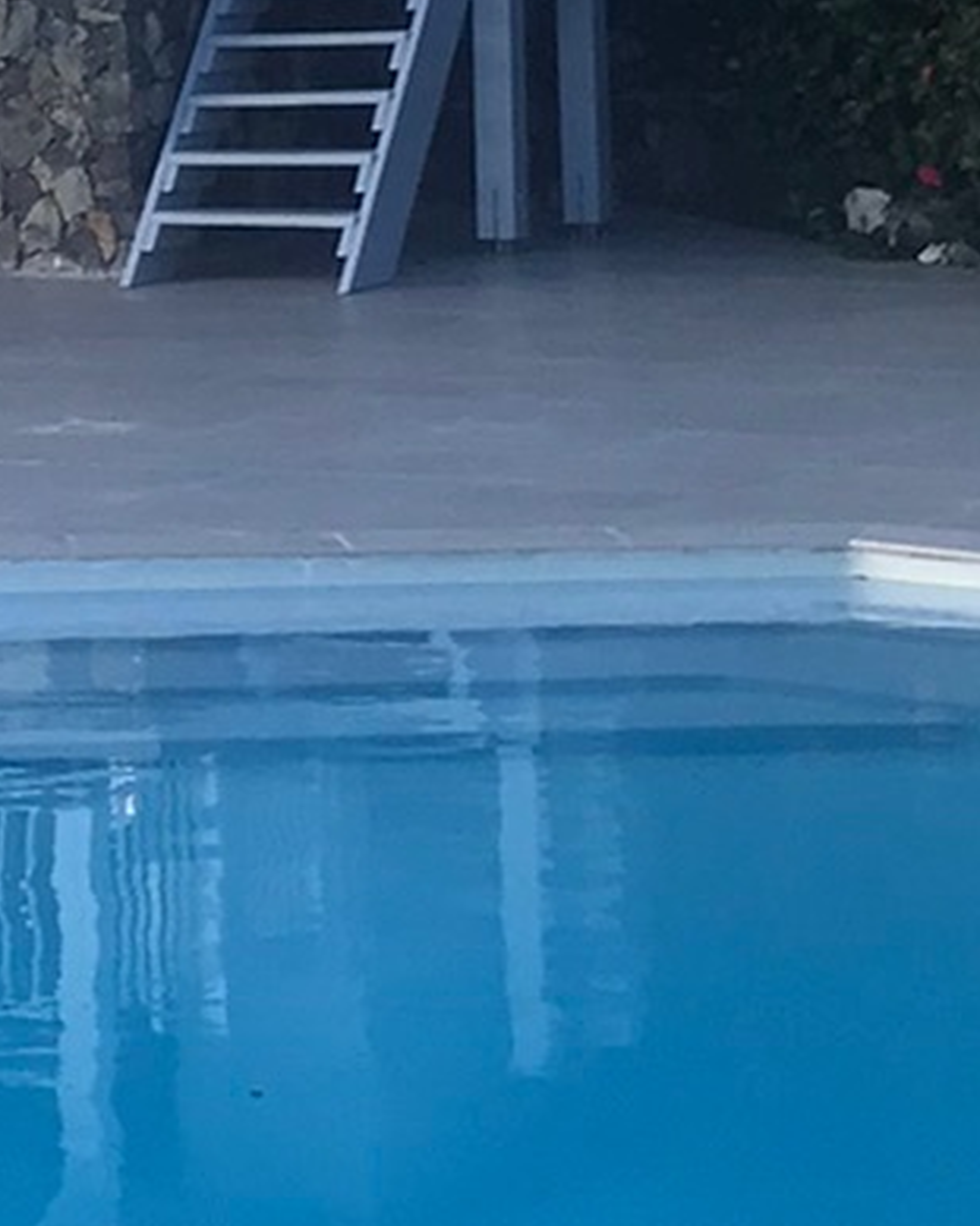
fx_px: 5223
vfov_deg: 13.0
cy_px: -265
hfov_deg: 10.5
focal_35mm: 144
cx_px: -224
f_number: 1.8
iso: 20
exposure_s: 1/833
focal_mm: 3.99
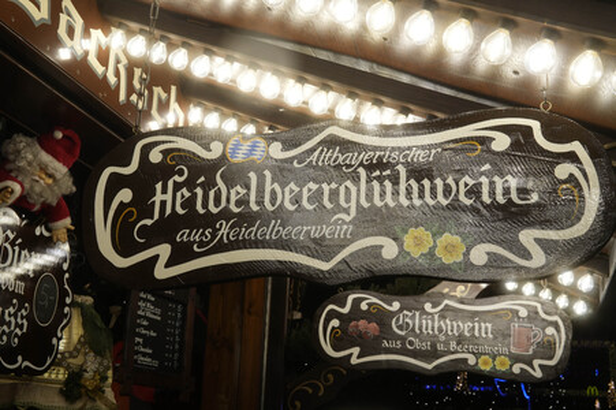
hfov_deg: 43.6
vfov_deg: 29.8
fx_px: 769
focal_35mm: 45
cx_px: 308
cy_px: 205
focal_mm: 30
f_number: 11
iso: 640
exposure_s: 1/60
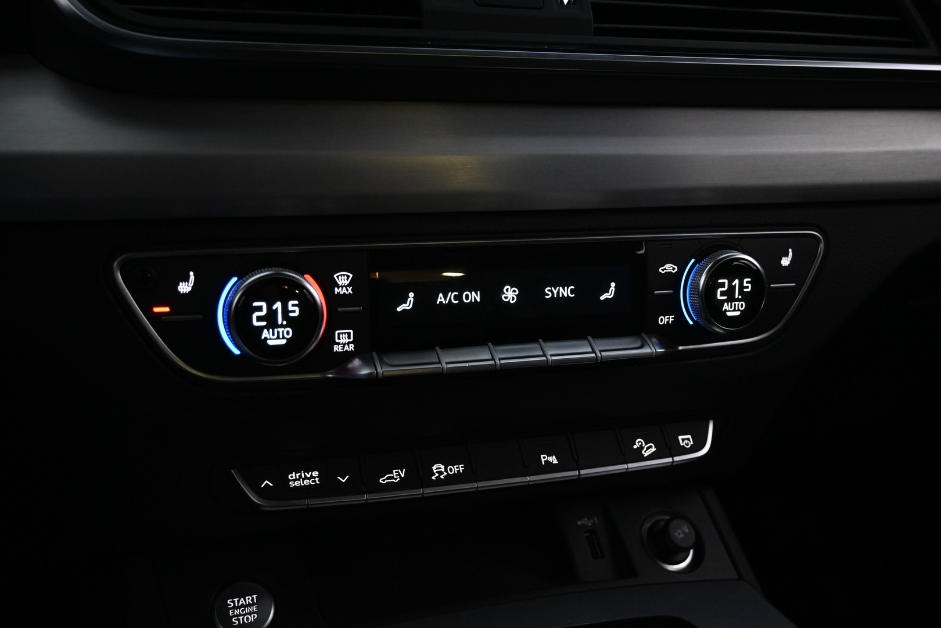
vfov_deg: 38.4
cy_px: 314
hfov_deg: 55.1
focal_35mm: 34
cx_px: 470
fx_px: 902
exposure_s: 1/40
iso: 2500
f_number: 4.2
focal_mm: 23
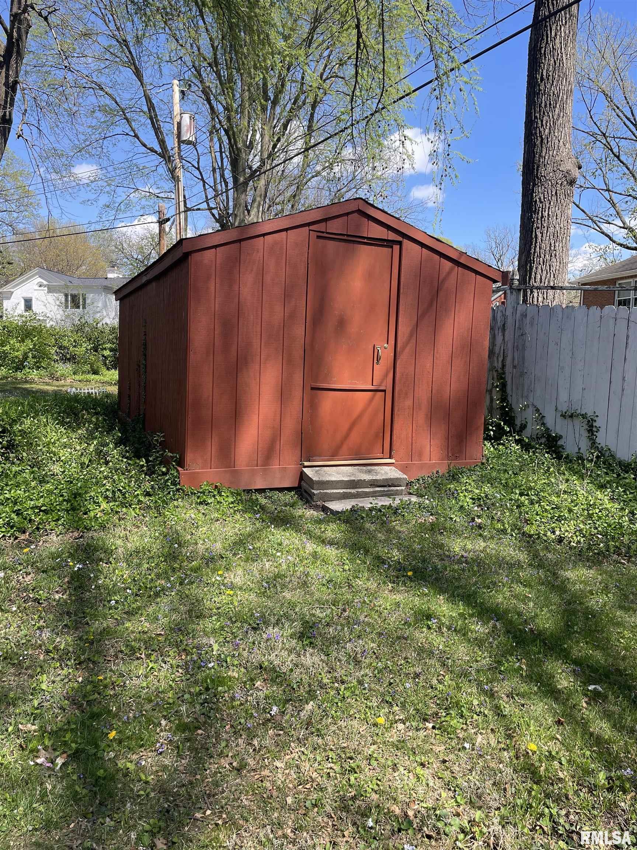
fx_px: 638
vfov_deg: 67.3
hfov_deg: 53.1
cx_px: 318
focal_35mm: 26
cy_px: 425
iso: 32
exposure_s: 1/1221
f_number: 1.6
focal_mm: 4.2
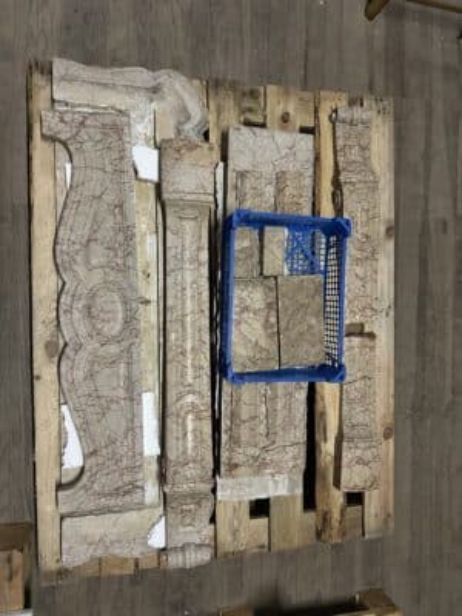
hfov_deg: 56.8
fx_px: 427
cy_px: 308
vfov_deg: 71.6
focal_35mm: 24
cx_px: 231
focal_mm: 6.86
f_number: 1.78
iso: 800
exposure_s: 1/25
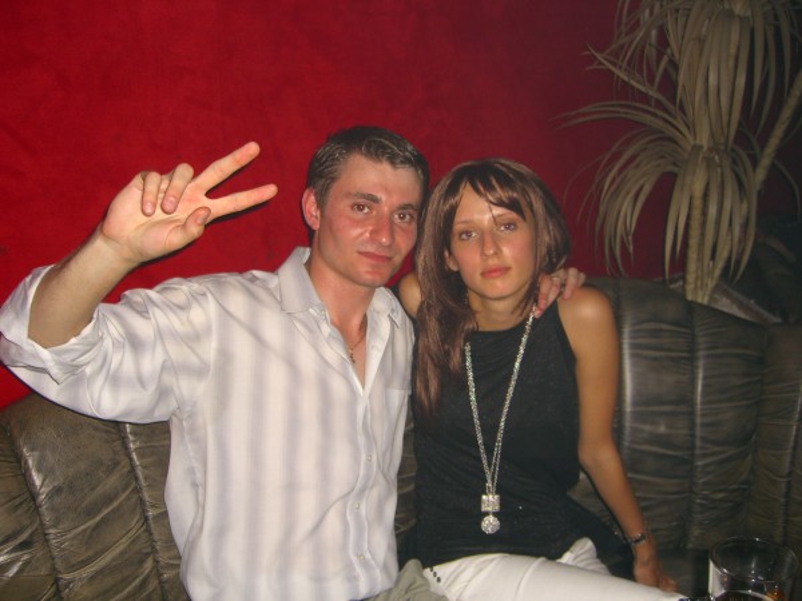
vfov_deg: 37.7
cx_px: 401
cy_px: 300
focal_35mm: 38
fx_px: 880
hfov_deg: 49.0
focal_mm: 7.9
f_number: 2.8
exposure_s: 1/60
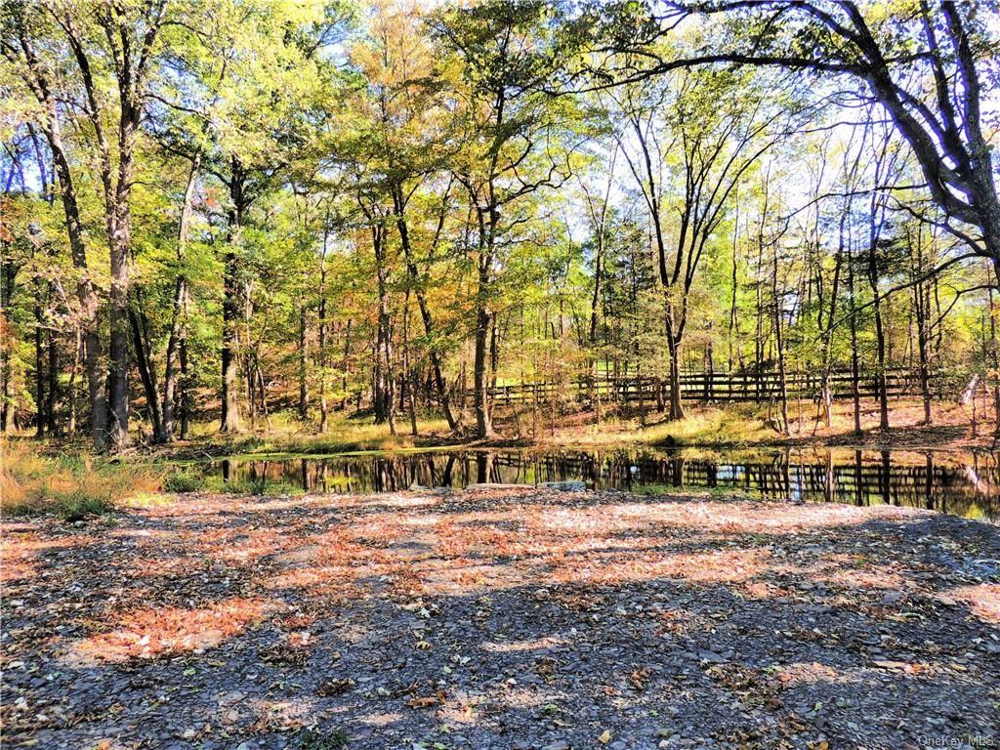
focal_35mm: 24
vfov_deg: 56.8
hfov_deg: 71.6
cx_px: 500
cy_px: 375
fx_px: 693
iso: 100
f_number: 3
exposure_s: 1/125
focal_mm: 4.3
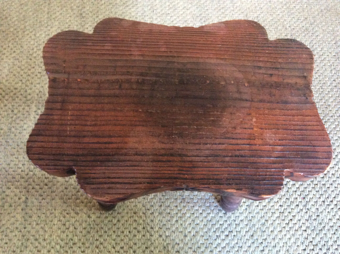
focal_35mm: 32
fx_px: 314
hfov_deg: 56.9
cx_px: 170
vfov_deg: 44.1
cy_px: 127
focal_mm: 3.3
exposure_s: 1/17
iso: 400
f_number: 2.4
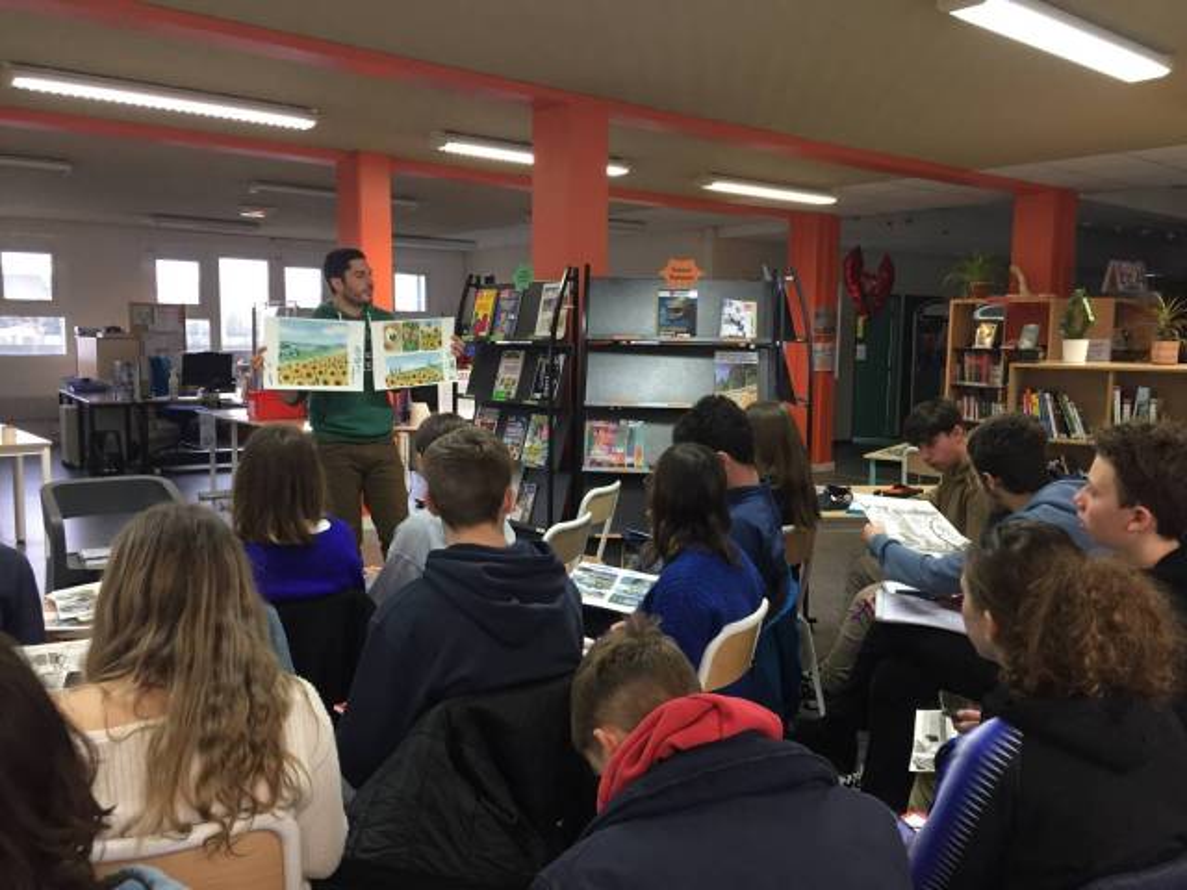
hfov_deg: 61.7
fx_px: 994
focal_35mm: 29
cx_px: 594
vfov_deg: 48.2
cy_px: 445
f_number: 2.2
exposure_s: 1/33
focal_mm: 4.15
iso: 125
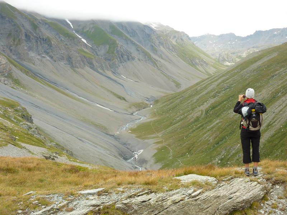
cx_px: 144
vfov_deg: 30.3
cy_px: 108
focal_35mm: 48
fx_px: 398
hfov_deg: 39.7
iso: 80
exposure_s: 1/100
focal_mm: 7.9
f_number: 4
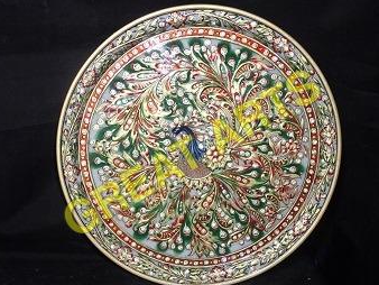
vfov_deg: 27.1
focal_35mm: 54
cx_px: 192
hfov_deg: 35.5
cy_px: 151
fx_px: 592
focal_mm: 9
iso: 200
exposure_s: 1/45
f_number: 4.5
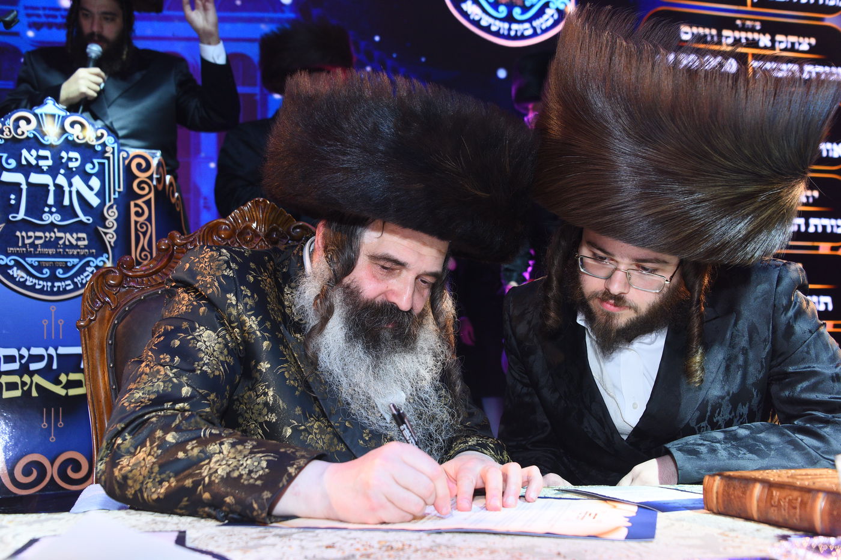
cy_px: 280
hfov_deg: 44.5
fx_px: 1028
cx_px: 420
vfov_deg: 30.5
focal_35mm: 44
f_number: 5.6
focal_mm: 44
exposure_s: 1/100
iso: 1250
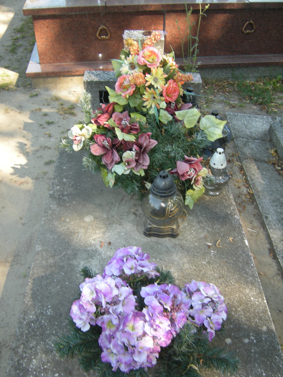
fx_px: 338
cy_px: 188
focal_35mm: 31
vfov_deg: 58.4
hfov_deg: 45.4
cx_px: 142
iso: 64
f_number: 2.9
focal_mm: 5.3
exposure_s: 1/61
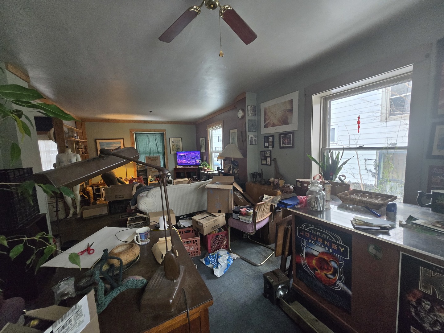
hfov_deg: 106.2
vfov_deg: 89.9
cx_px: 222
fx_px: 167
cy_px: 166
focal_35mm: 13
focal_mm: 1.7
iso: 500
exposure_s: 1/60
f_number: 2.2
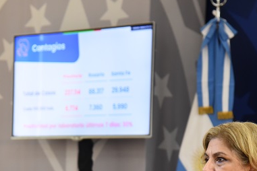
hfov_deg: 11.9
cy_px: 174
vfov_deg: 7.9
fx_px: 1228
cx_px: 80
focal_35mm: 172
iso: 3200
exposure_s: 1/250
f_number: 4
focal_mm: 82
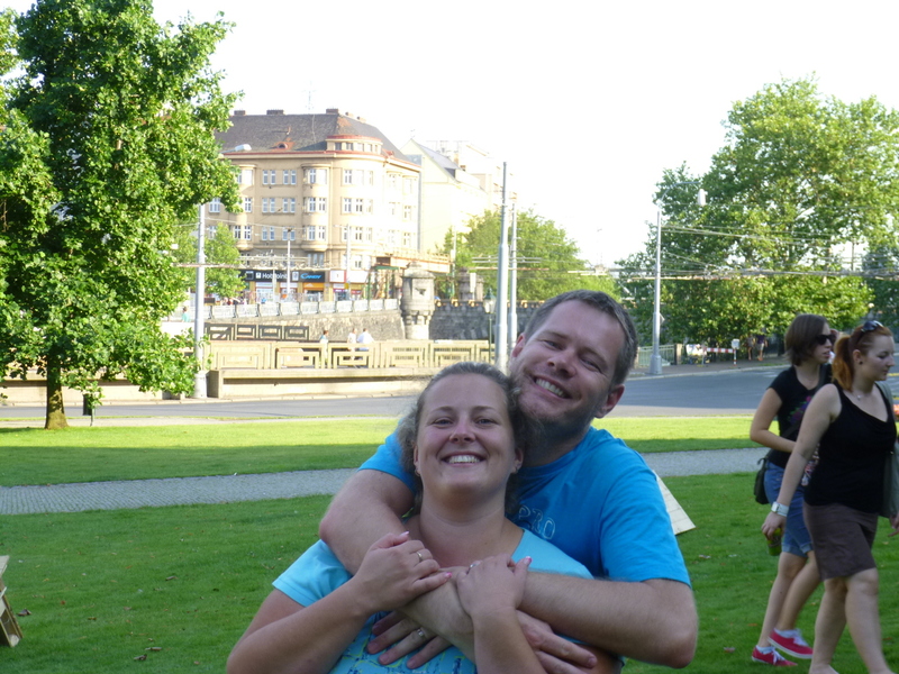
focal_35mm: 64
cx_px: 450
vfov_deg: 22.9
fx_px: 1662
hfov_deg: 30.3
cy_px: 337
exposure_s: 1/80
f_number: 4.5
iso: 100
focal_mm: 11.5
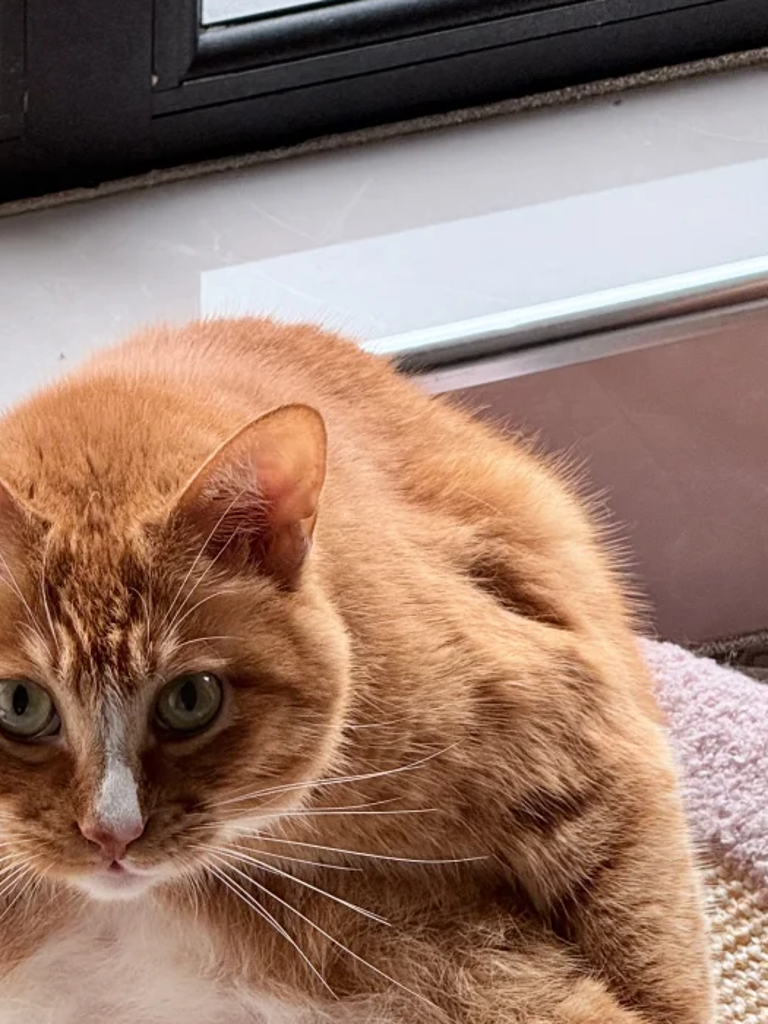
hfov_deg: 6.0
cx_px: 148
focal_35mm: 247
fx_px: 7307
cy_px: 986
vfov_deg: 8.0
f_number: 2.8
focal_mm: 15.66
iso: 64
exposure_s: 1/99
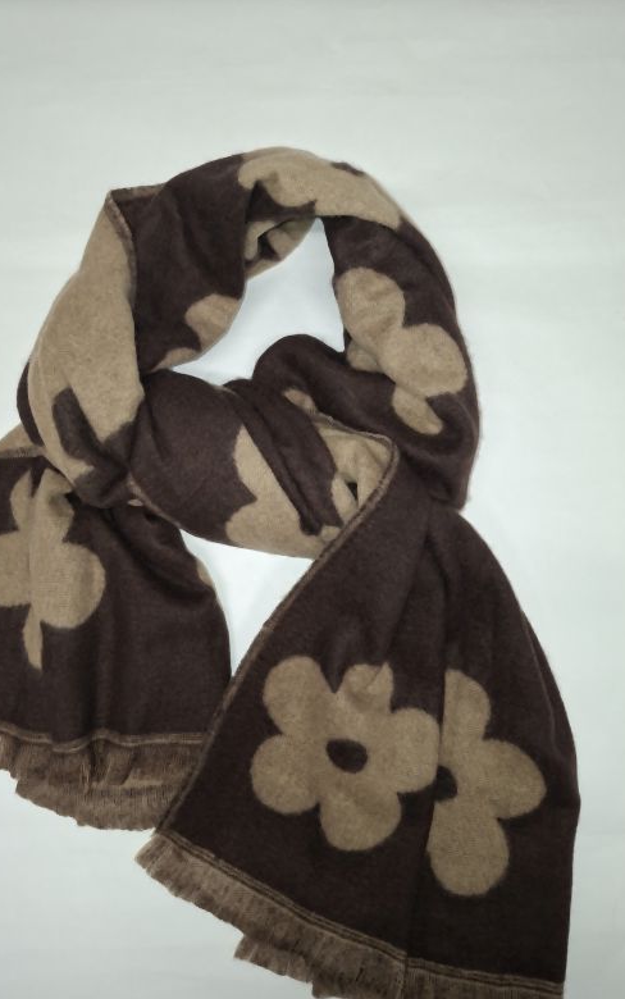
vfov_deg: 72.5
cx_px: 289
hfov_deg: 49.3
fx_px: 681
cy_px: 508
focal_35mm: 25
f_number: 1.8
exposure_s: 1/100
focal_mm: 5.54
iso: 200
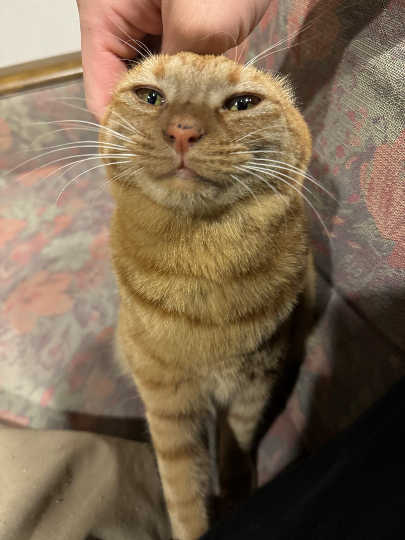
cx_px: 202
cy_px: 270
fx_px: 374
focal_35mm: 24
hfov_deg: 56.8
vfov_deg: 71.6
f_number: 1.78
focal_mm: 6.86
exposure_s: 1/30
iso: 800
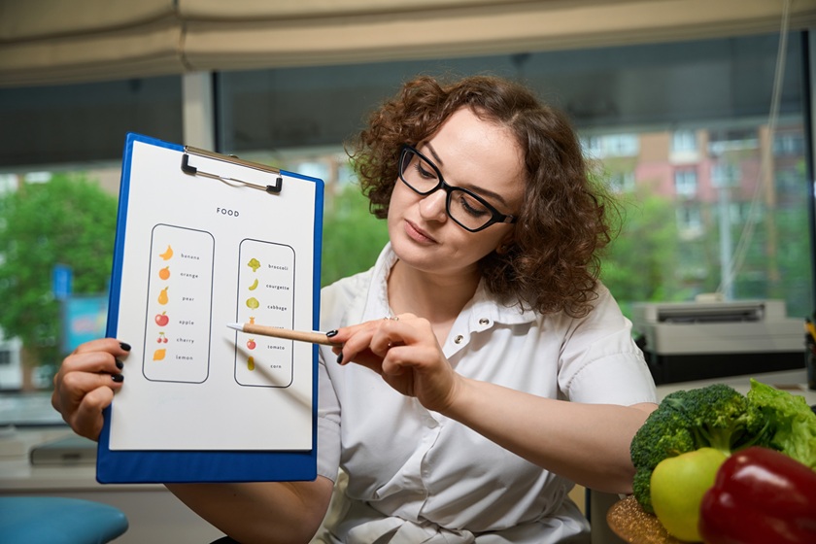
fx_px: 823
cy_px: 272
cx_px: 408
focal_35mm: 36
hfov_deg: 52.8
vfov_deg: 36.6
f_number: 2.8
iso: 500
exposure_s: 1/250
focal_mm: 36.3
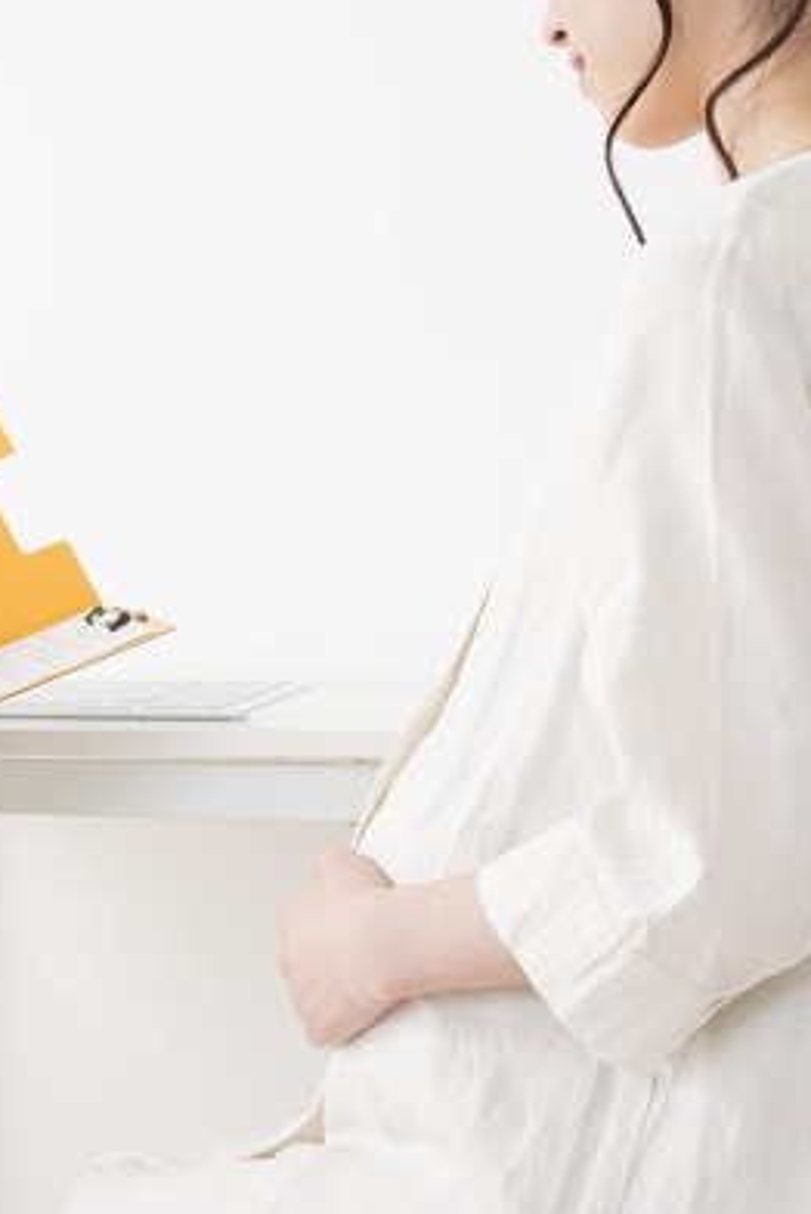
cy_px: 604
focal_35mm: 84
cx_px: 115
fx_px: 2833
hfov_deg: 16.1
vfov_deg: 24.2
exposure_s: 1/160
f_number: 8
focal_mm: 37
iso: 100
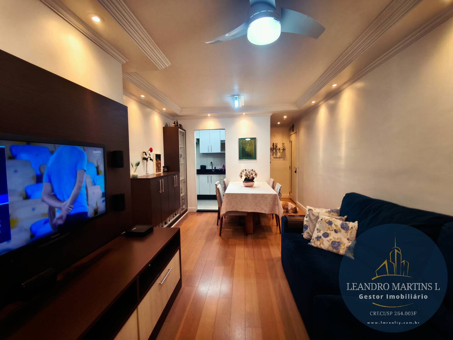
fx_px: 196
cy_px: 170
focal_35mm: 15
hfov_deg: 98.2
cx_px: 226
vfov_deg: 81.7
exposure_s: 1/30
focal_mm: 1.91
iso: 400
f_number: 2.2
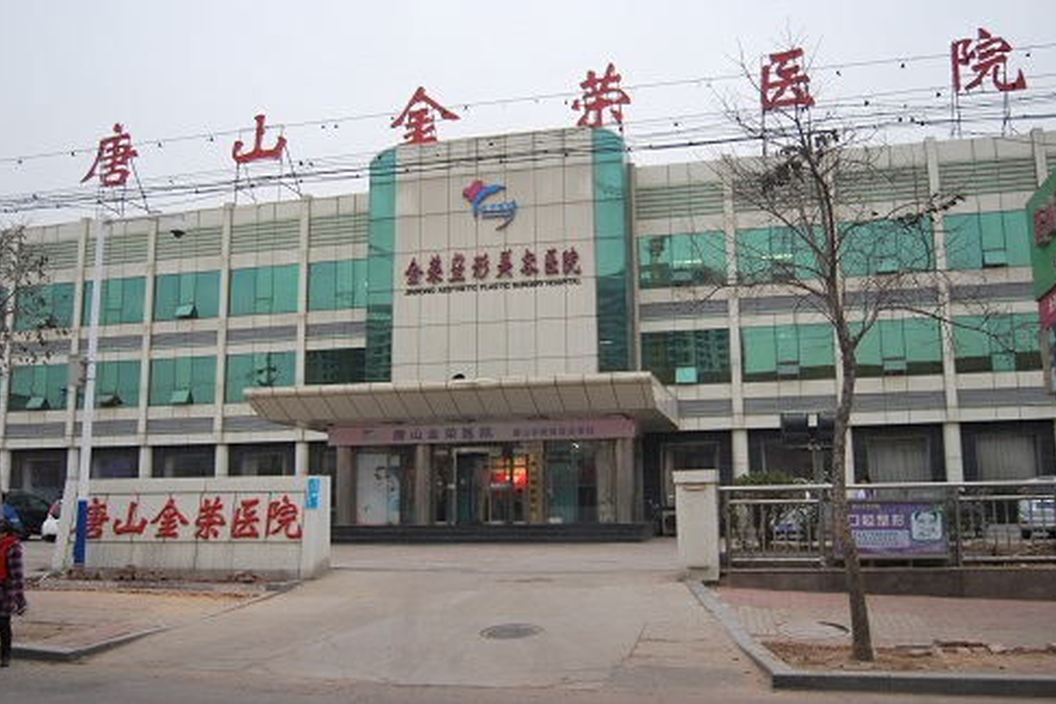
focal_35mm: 34
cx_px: 517
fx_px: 997
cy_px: 345
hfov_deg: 55.8
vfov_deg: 38.9
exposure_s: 1/40
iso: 200
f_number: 3.8
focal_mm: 22
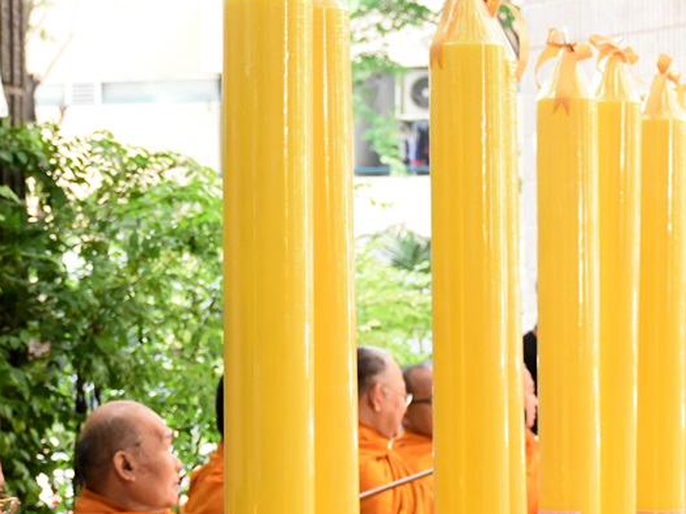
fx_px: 2616
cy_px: 365
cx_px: 292
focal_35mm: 132
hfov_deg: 14.9
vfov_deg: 11.2
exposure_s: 1/60
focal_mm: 40
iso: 1600
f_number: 4.5
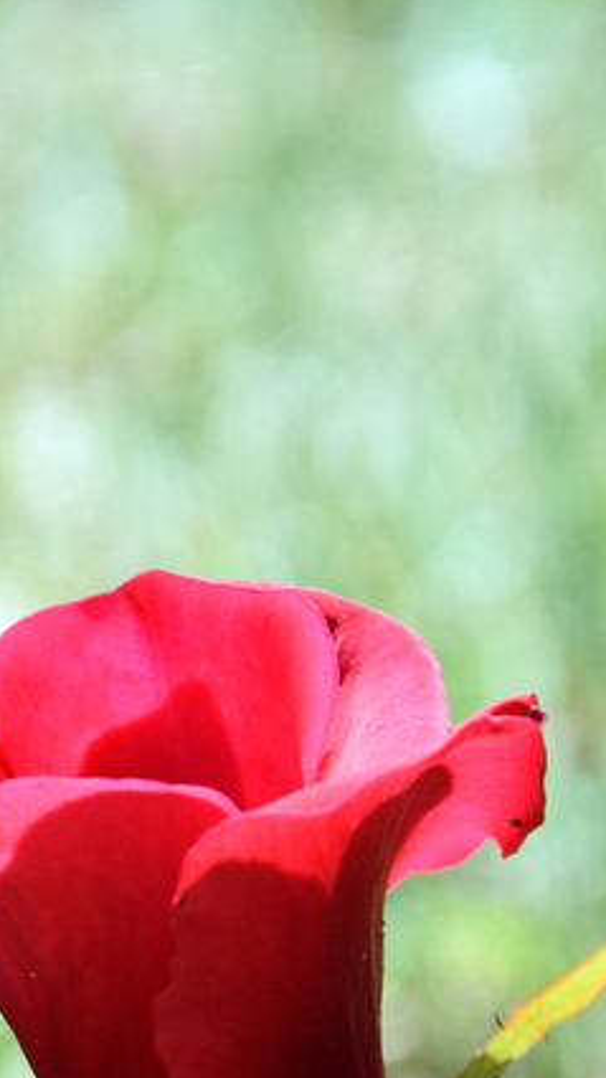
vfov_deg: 6.9
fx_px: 8857
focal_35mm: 310
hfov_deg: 3.9
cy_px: 1002
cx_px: 246
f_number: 8
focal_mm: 105
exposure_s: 1/250
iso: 220
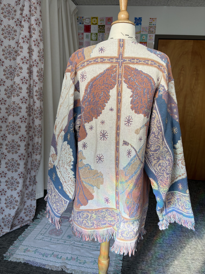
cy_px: 137
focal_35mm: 26
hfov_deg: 53.1
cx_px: 102
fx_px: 205
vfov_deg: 67.3
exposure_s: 1/122
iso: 50
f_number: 1.6
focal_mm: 5.96
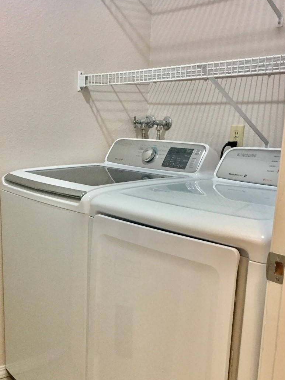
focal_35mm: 45
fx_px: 494
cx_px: 91
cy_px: 254
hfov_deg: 31.9
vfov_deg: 41.5
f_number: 2.2
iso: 125
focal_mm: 4.15
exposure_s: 1/30
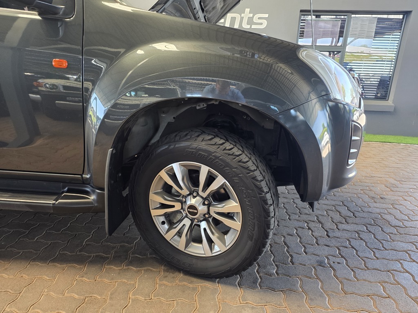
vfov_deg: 58.9
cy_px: 156
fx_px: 278
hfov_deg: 73.9
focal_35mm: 23
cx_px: 209
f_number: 1.7
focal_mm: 6.25
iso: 200
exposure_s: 1/180
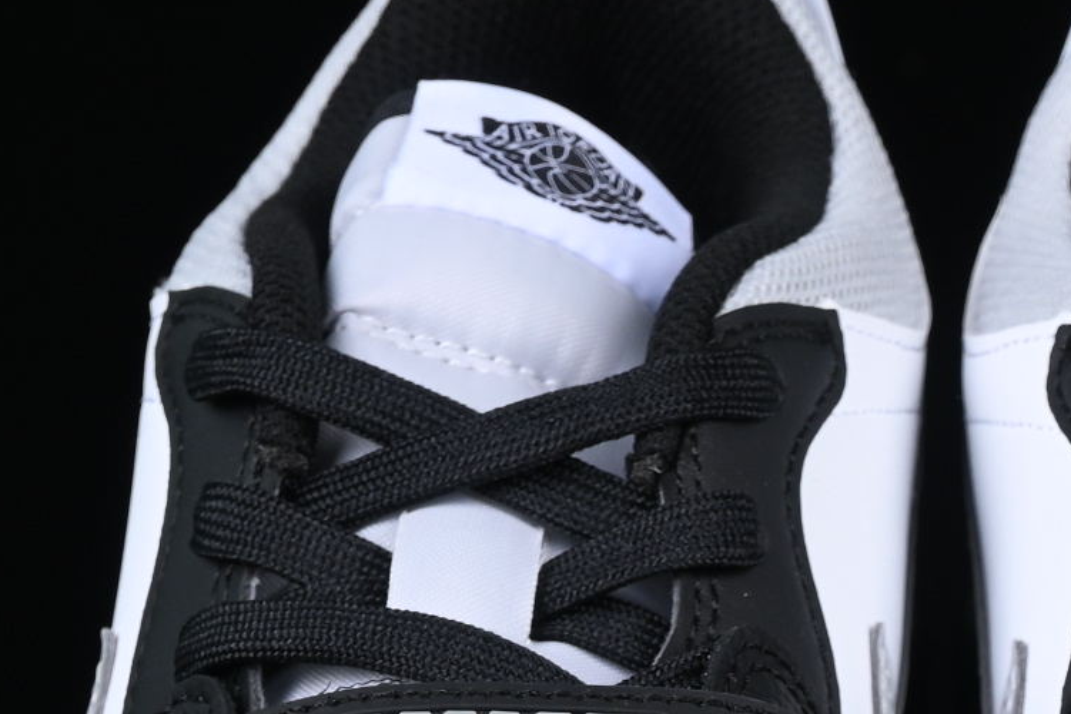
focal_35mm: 278
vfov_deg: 4.9
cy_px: 1124
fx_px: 8272
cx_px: 917
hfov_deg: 7.4
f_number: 8
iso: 160
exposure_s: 1/80
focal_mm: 50
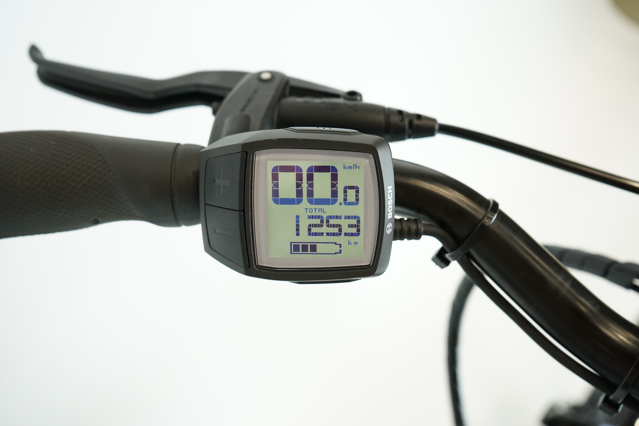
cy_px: 213
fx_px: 692
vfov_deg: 34.2
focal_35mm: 39
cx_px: 320
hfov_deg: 49.6
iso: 2500
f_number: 5.6
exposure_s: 1/200
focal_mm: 39
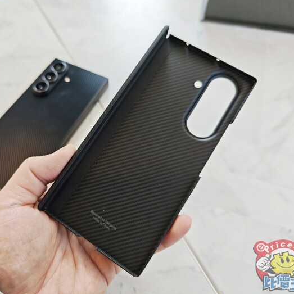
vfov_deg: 57.3
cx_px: 112
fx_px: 269
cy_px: 146
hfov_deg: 56.7
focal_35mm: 28
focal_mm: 8.72
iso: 50
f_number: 1.63
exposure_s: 1/122
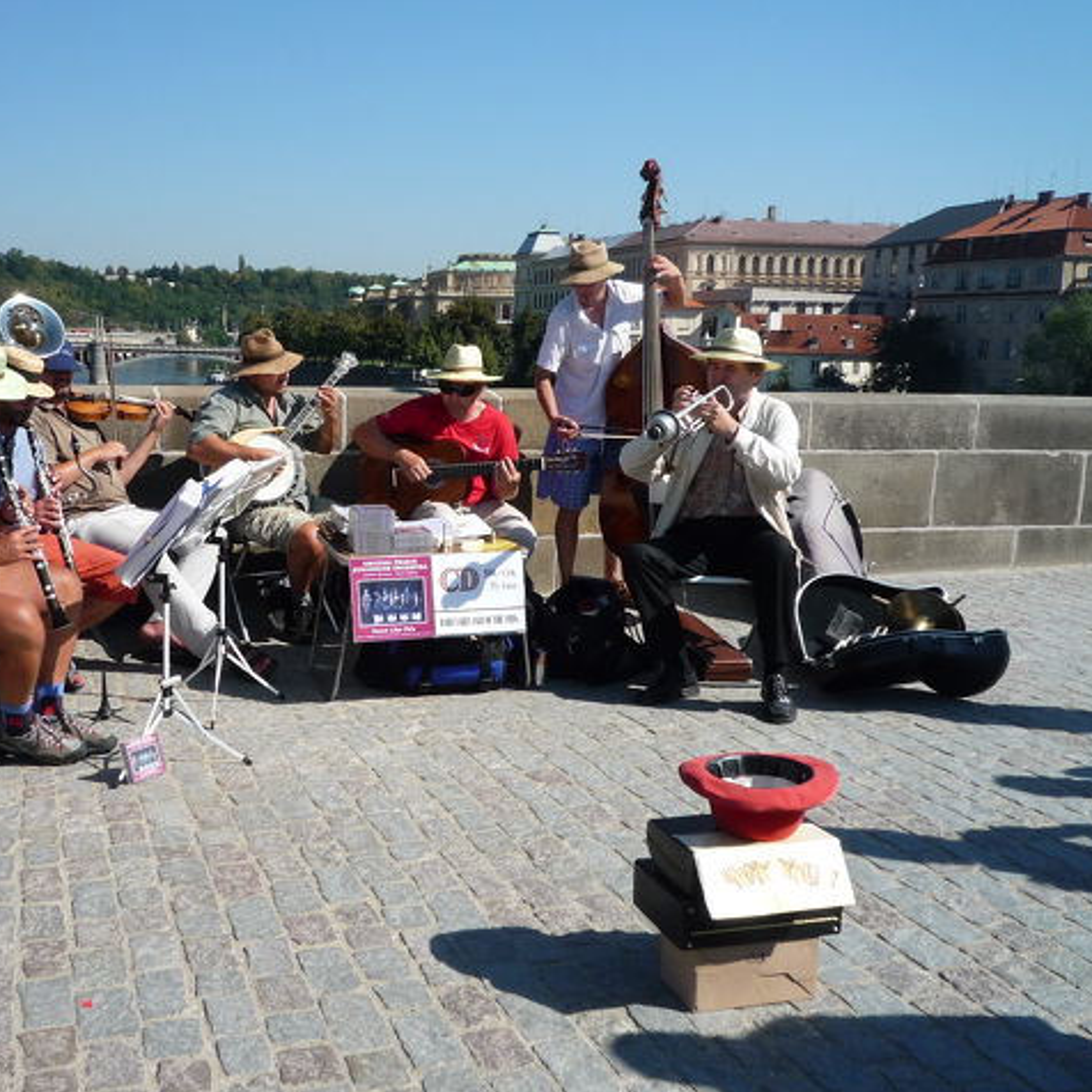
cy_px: 552
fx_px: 1249
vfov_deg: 47.2
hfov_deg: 46.4
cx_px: 360
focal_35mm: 35
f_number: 4.5
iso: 100
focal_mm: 4.4
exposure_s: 1/640
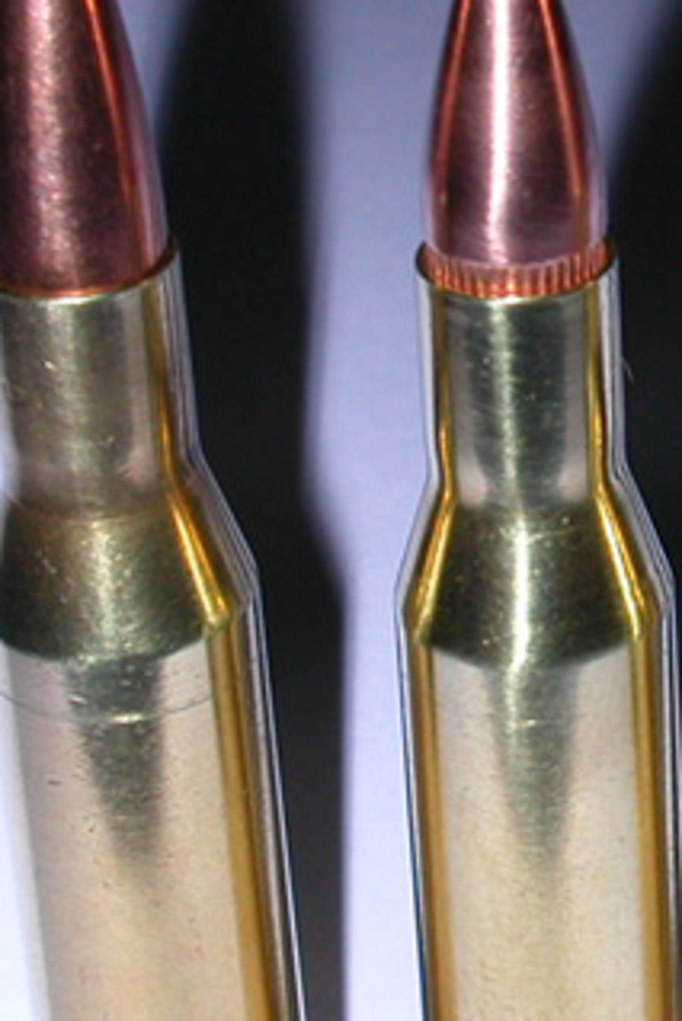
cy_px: 531
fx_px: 3775
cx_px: 772
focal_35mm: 133
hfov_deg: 10.2
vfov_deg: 15.4
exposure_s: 1/59.9
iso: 100
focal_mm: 10.4
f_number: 6.1
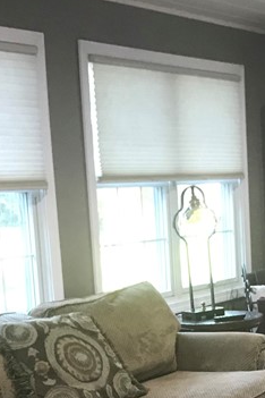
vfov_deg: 23.3
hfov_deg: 15.8
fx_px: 938
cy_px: 353
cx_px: 260
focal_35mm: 85
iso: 40
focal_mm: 3.99
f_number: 1.8
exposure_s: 1/15
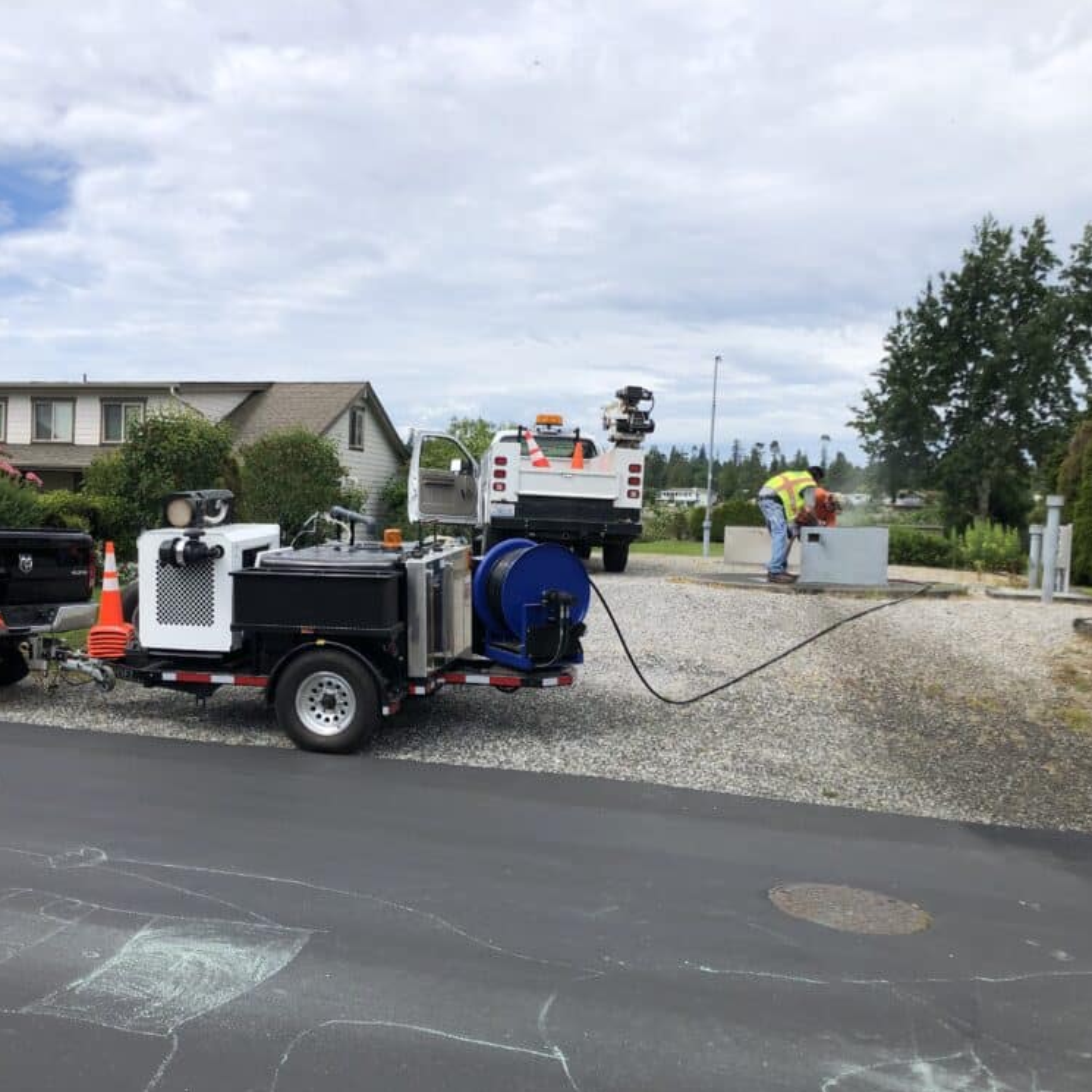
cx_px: 466
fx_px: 1213
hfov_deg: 48.3
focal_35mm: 34
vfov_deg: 48.4
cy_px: 560
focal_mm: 3.99
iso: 20
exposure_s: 1/2288
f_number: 1.8
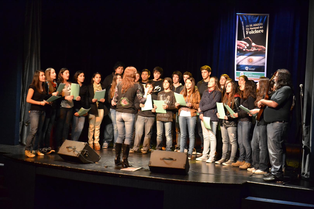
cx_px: 157
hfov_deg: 30.5
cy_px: 104
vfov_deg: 20.6
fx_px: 576
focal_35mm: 66
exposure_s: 1/30
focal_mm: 44
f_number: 5.3
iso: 3200
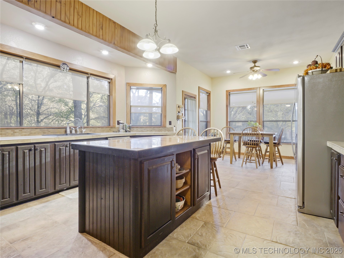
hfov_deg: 87.7
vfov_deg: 71.6
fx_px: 179
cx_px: 172
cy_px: 129
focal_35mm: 18
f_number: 9
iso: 500
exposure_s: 1/1.67
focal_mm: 9
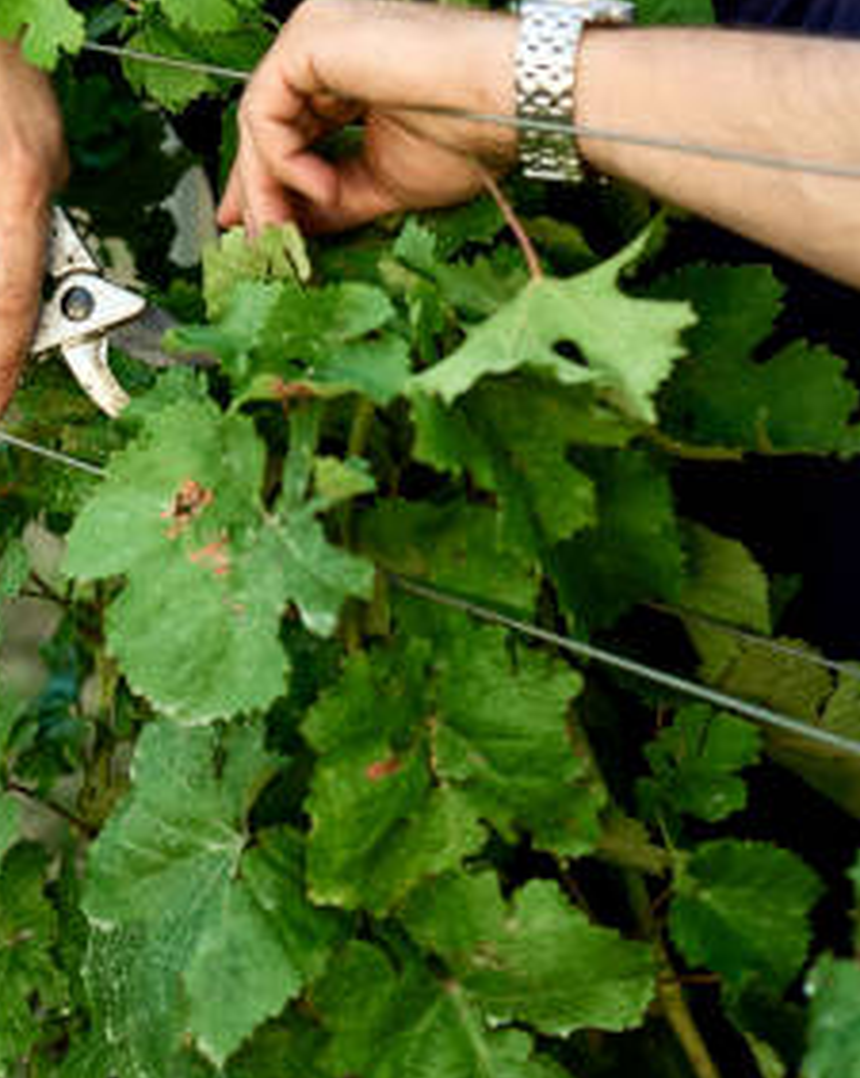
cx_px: 118
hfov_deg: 18.2
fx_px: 2645
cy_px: -6
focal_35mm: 83
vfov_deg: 22.2
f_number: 1.7
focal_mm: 28
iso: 200
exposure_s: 1/400
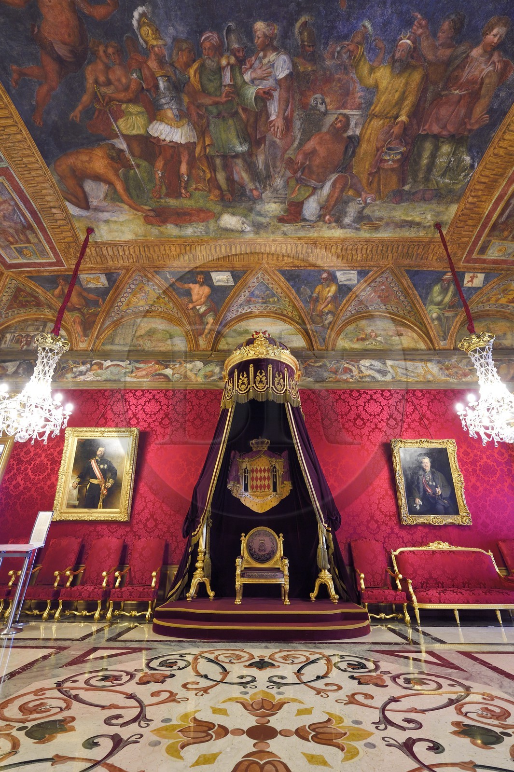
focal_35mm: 15
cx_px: 257
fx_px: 322
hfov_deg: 77.3
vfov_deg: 100.4
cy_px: 386
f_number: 7.1
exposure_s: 1/5
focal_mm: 15
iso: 800
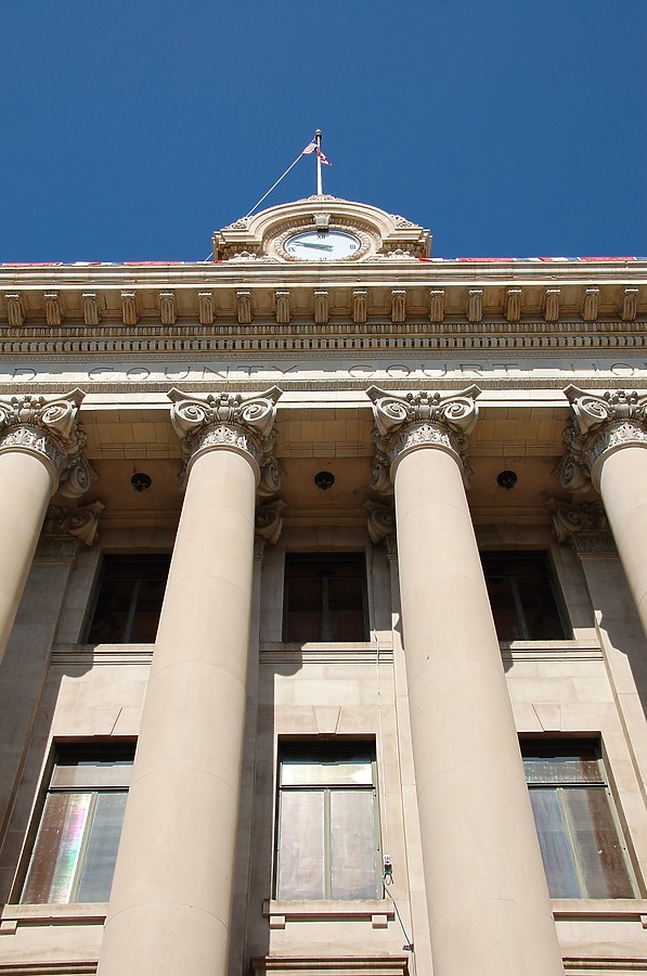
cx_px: 324
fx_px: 1055
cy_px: 488
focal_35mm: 39
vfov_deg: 49.6
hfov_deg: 34.1
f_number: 10
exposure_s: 1/320
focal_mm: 26
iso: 200
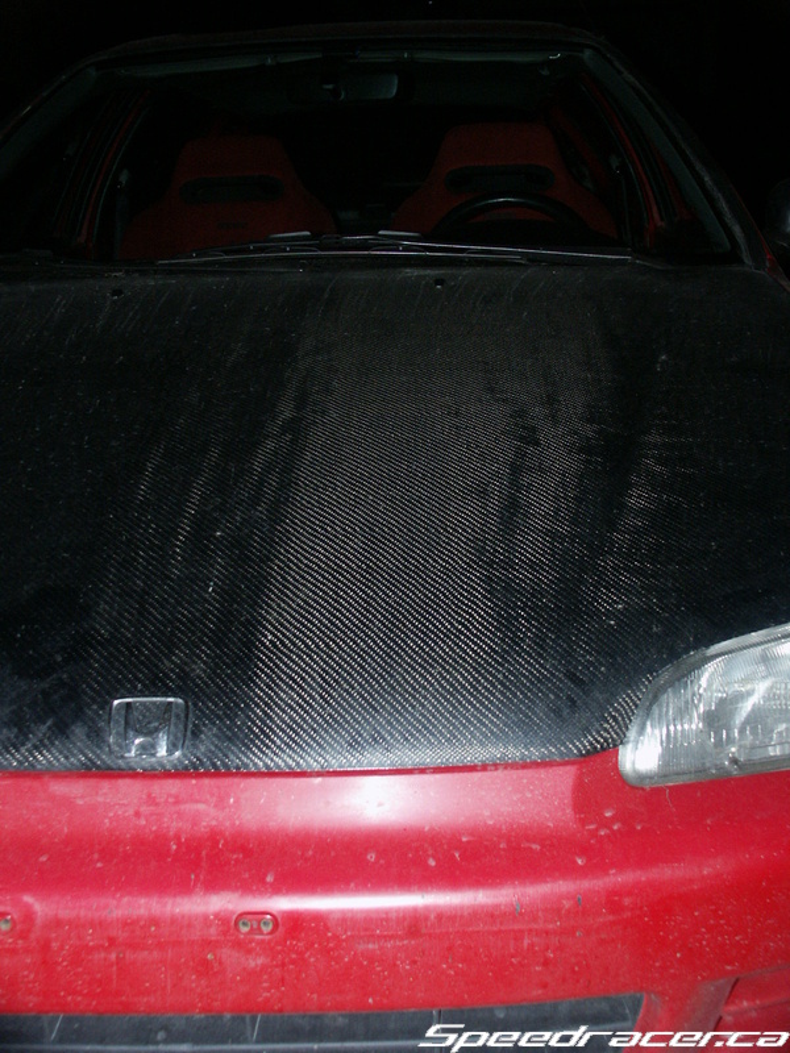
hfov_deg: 31.5
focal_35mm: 46
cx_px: 395
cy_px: 526
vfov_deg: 41.2
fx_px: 1400
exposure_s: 1/45
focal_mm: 11.91
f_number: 3.5
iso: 200
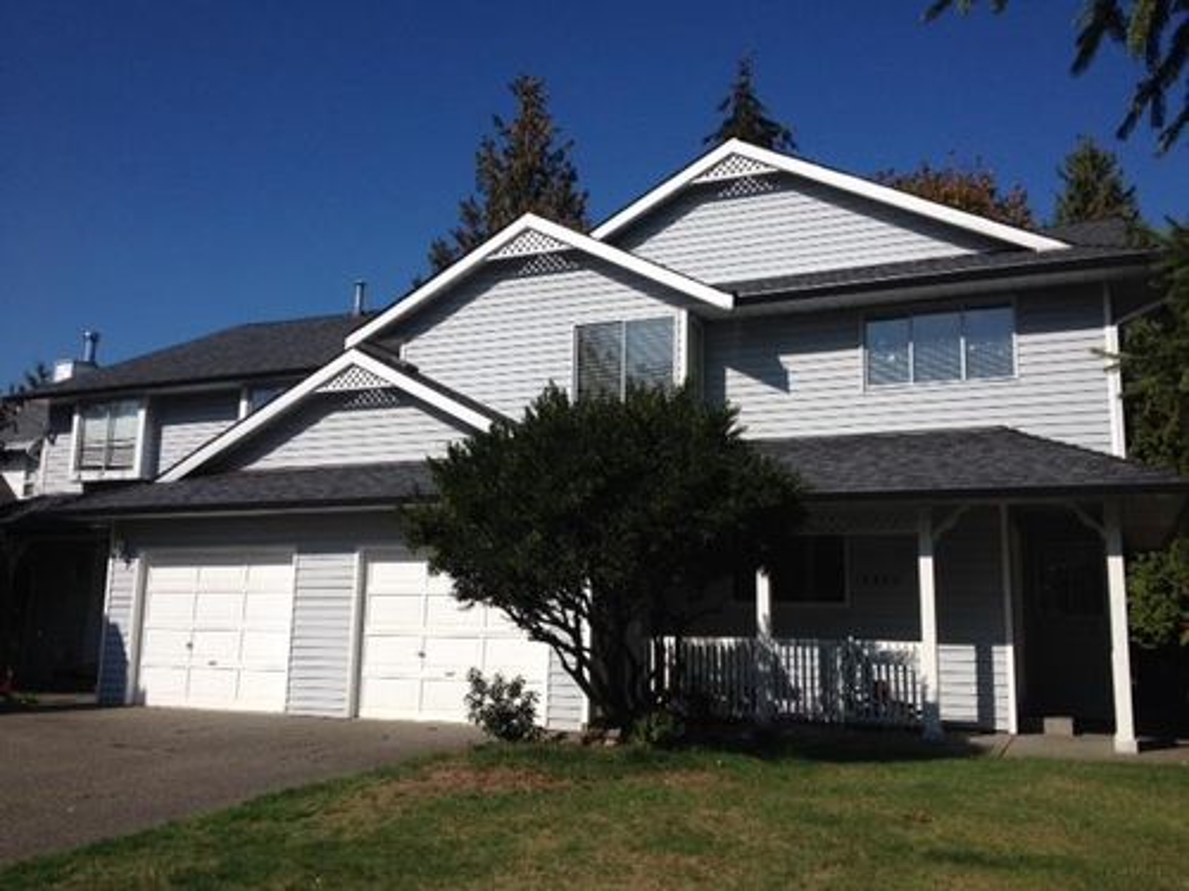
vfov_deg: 40.7
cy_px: 446
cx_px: 594
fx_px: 1202
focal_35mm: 35
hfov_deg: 52.6
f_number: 2.4
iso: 50
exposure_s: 1/3247
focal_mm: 4.28
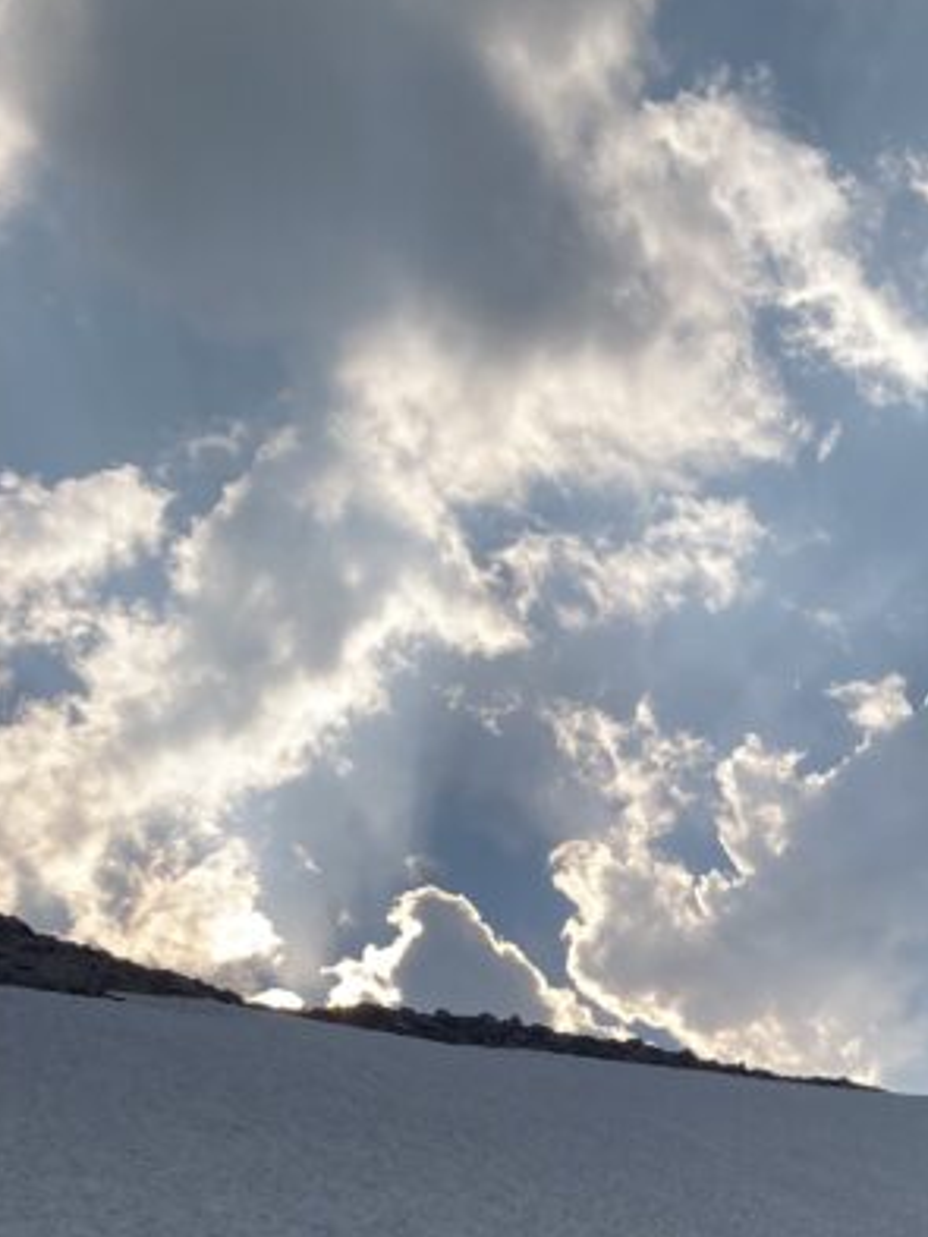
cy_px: 1294
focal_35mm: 73
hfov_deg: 18.8
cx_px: 1183
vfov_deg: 25.1
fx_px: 2608
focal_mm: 3.99
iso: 20
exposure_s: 1/2433
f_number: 1.8
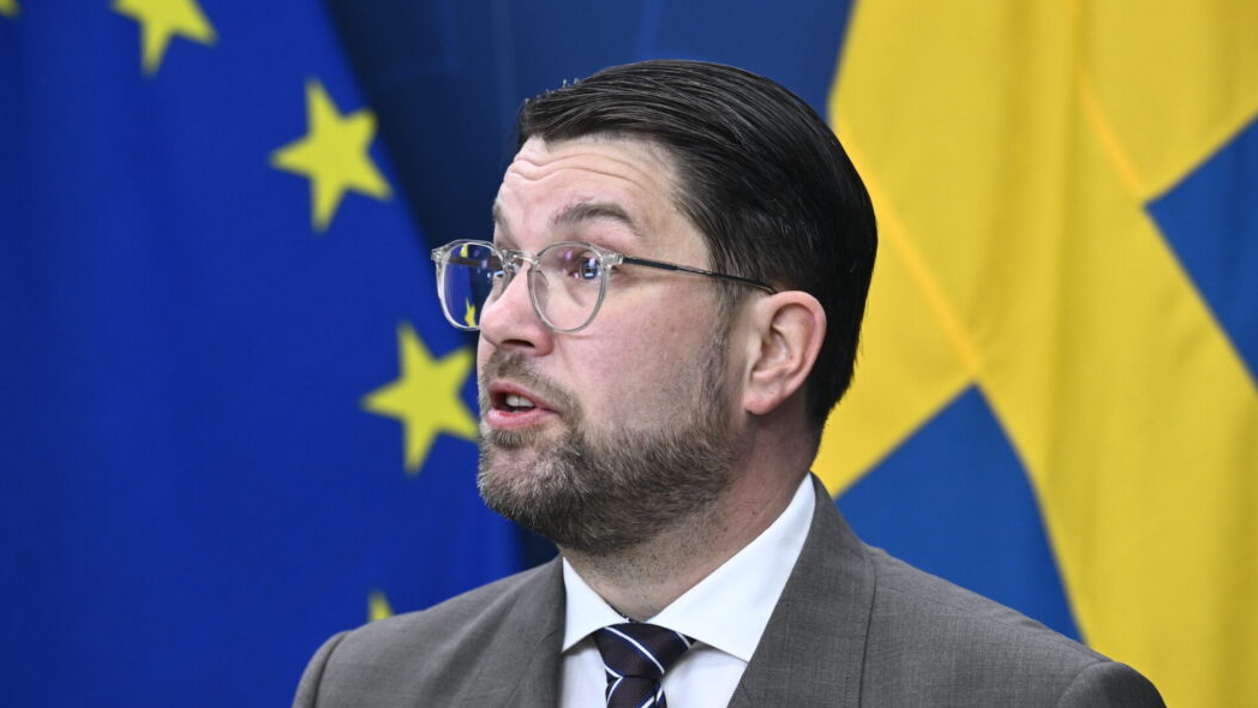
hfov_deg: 10.3
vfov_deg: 5.8
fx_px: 7006
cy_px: 390
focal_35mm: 210
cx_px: 628
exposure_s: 1/200
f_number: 5
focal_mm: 200
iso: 1250
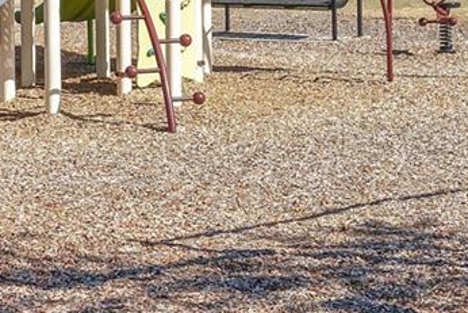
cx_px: 352
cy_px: -115
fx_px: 2042
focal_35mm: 157
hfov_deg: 13.0
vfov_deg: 8.6
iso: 100
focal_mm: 34
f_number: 6.3
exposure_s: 1/400
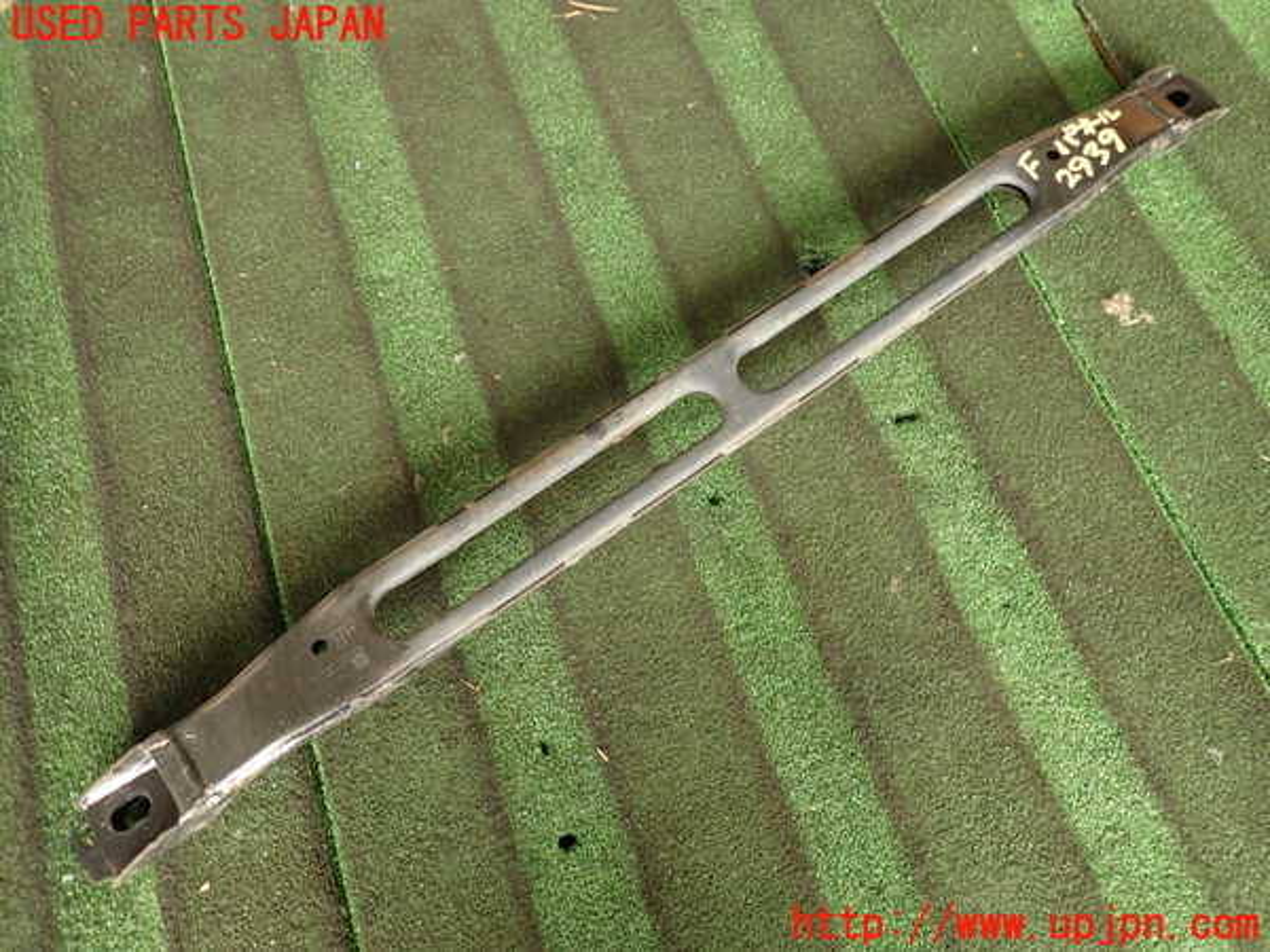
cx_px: 635
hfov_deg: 69.4
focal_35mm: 25
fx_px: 917
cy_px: 476
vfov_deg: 54.9
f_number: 2
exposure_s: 1/60
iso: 200
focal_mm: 4.5
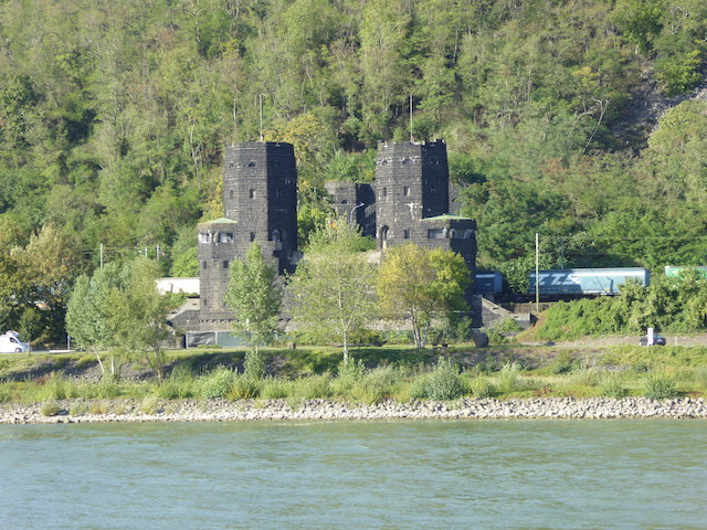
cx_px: 354
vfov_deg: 9.9
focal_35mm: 150
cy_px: 265
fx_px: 3064
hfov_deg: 13.2
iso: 100
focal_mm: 24.2
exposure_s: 1/100
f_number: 5.3
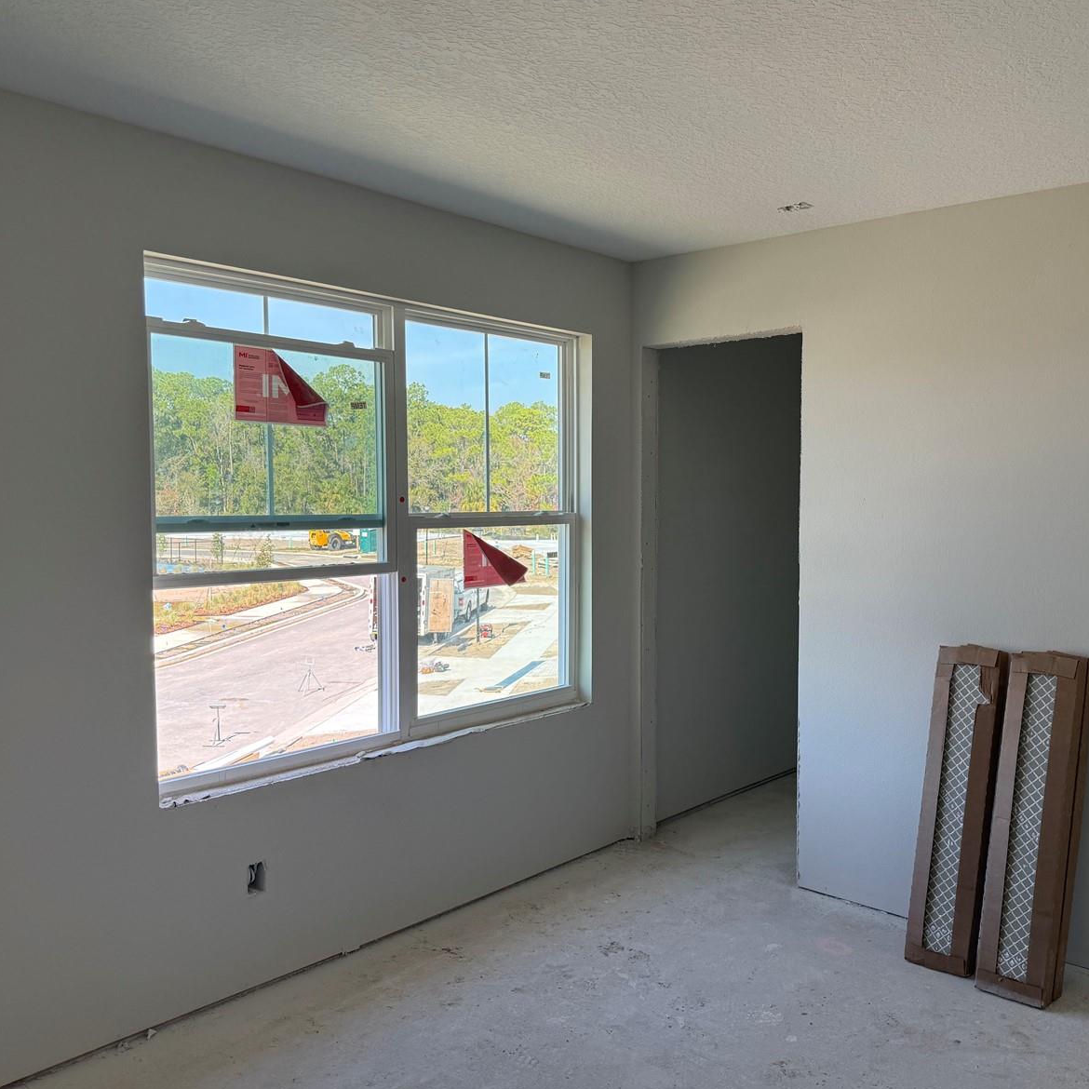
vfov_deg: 55.6
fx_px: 1032
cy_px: 550
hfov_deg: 55.4
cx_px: 621
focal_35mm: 29
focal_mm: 6.76
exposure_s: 1/708
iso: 100
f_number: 1.78
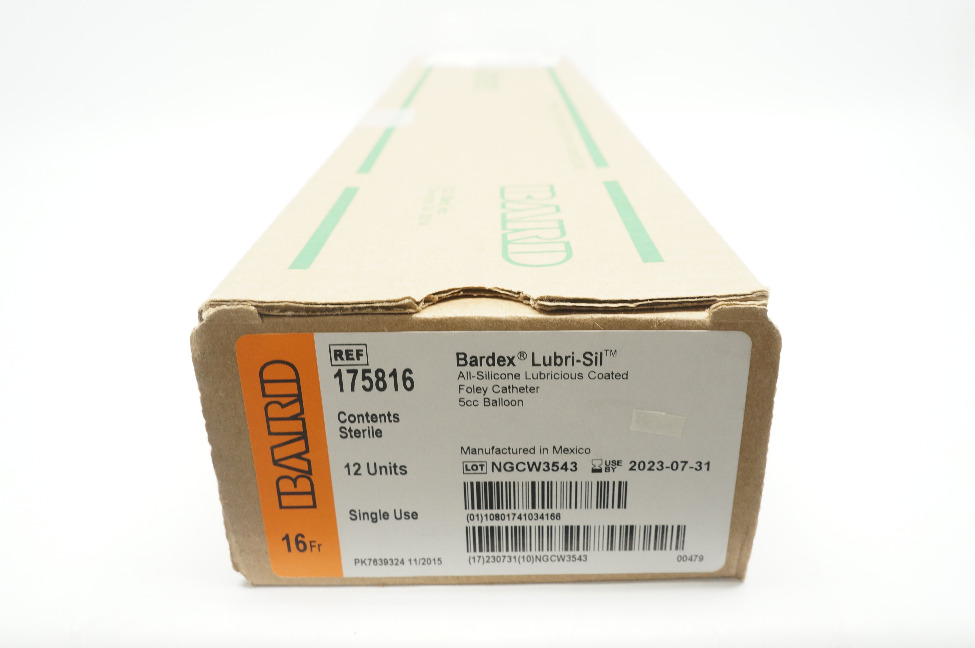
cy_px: 324
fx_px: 812
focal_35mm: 30
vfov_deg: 43.5
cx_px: 488
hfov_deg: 62.0
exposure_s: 1/15
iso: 400
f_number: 8
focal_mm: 20
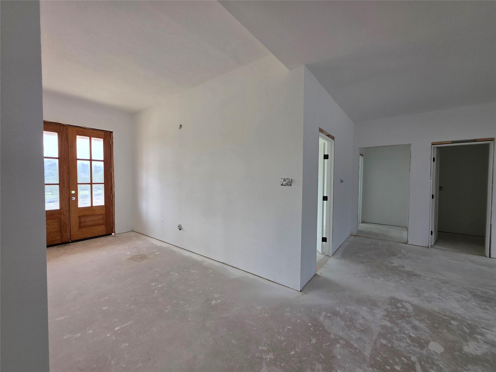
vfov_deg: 89.9
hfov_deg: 106.2
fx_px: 186
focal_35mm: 13
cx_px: 248
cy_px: 186
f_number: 1.9
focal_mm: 2.2
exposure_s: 1/120
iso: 32
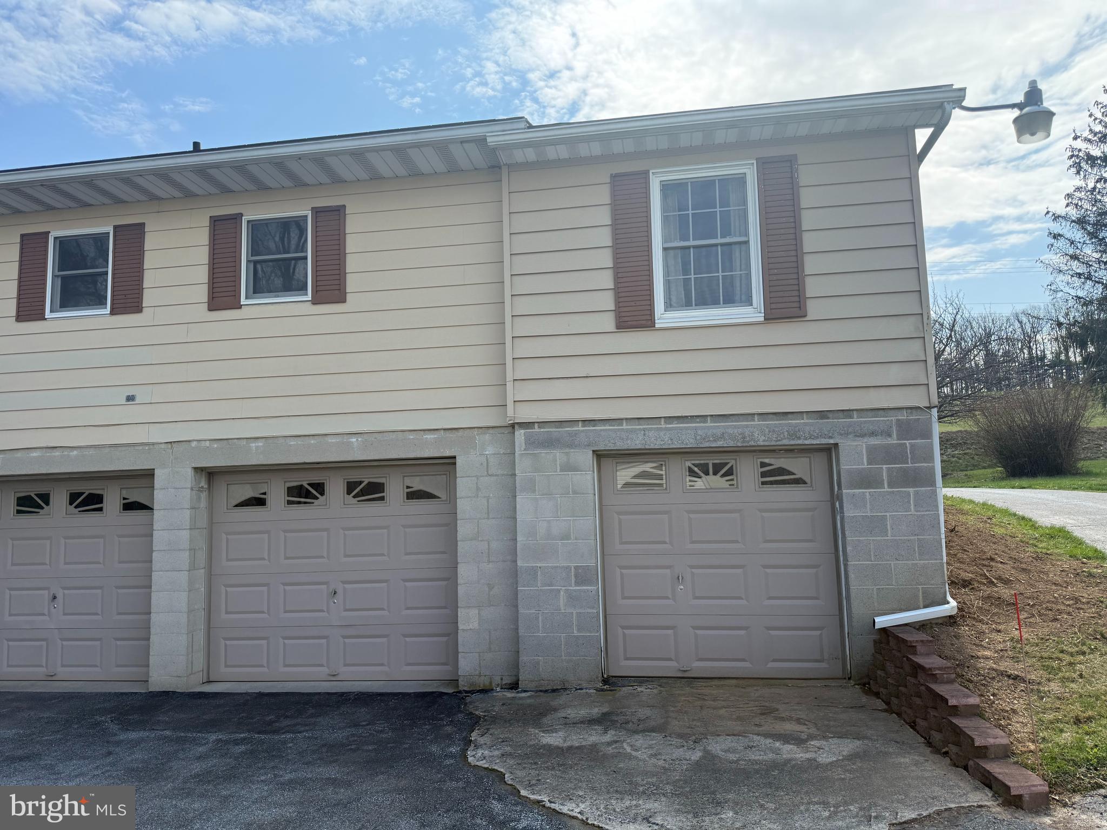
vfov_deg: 56.8
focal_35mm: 24
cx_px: 554
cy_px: 415
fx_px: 768
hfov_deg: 71.6
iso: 100
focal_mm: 6.76
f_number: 1.78
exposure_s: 1/3584
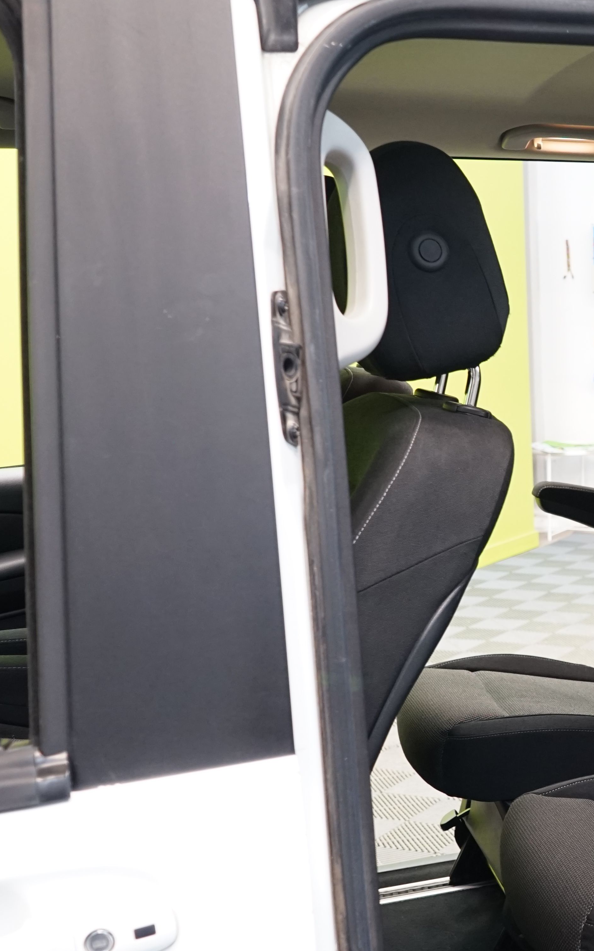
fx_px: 1477
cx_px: 893
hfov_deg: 19.7
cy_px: 591
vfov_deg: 35.5
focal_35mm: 57
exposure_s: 1/15
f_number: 5.6
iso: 1250
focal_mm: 28
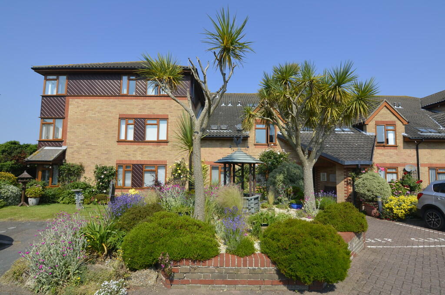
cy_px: 148
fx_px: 204
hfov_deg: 95.1
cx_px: 222
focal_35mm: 16
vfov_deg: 71.8
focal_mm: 11
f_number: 8
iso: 110
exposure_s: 1/250
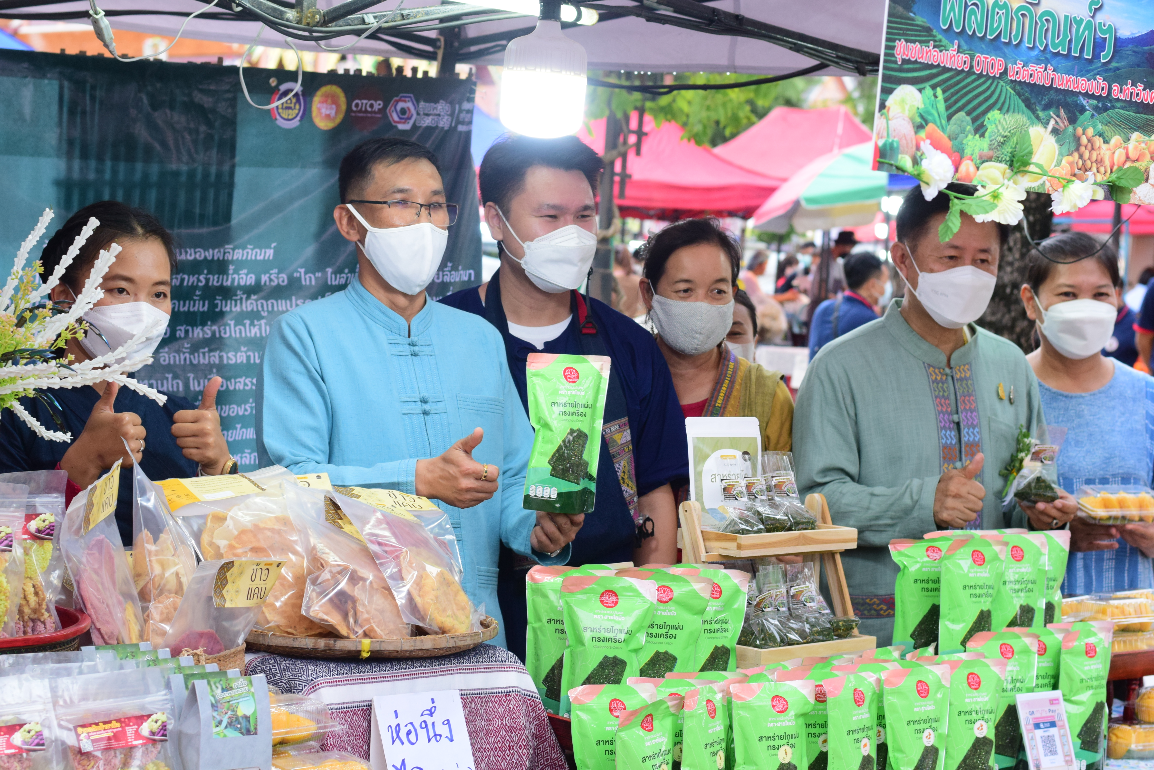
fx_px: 2405
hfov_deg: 27.0
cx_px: 577
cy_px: 385
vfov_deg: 18.2
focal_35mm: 75
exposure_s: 1/200
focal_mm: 50
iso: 1250
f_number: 5.6
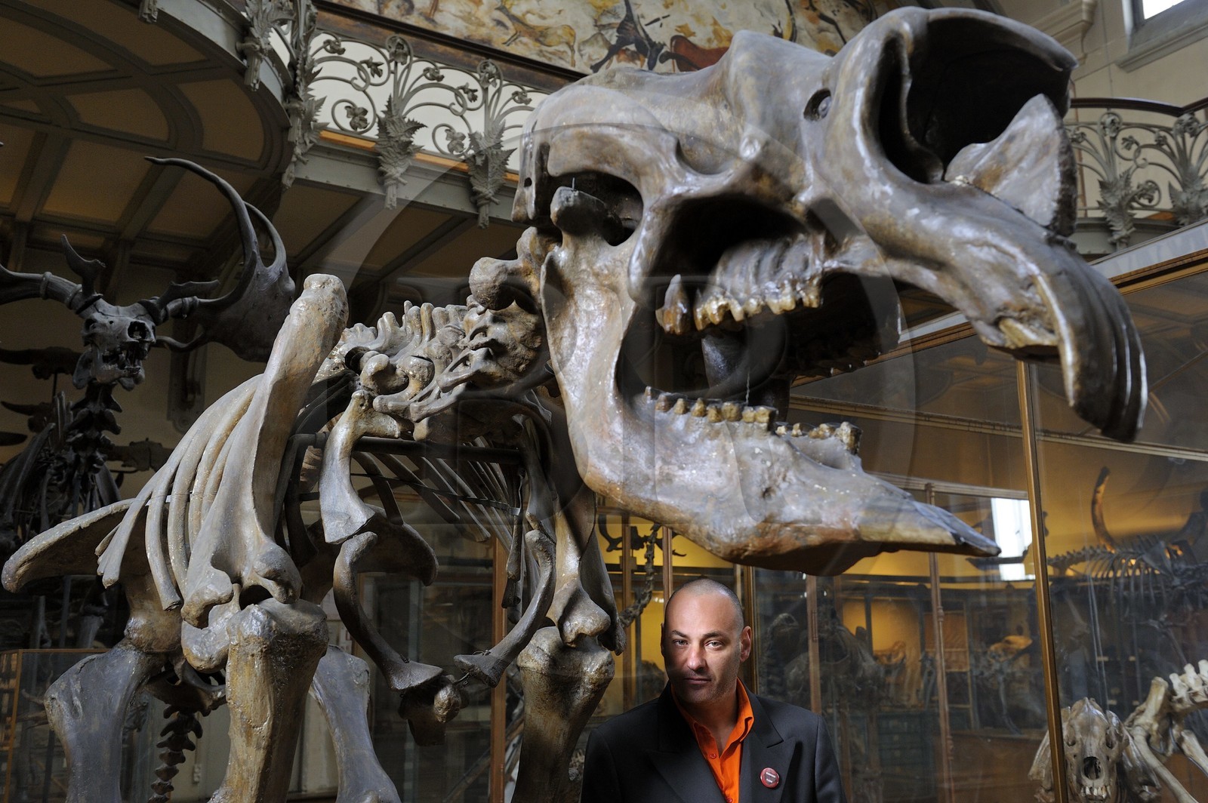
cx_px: 604
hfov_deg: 53.2
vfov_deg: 36.8
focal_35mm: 36
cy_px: 402
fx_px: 1207
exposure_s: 1/60
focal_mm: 36
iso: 1600
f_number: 5.6
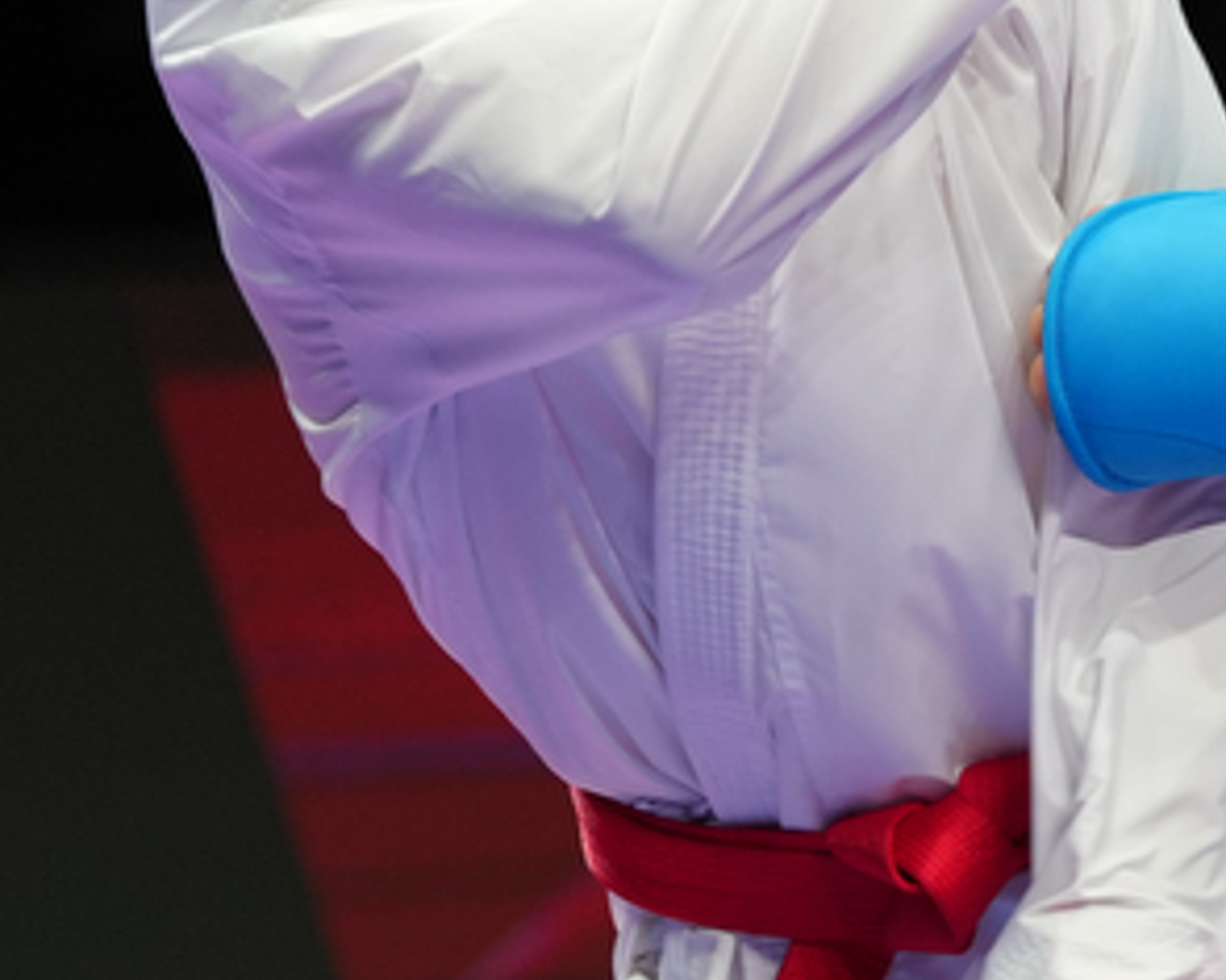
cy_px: 667
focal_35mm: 740
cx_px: 2907
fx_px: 26842
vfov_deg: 2.1
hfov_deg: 2.6
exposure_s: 1/1000
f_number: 2.8
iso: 500
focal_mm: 145
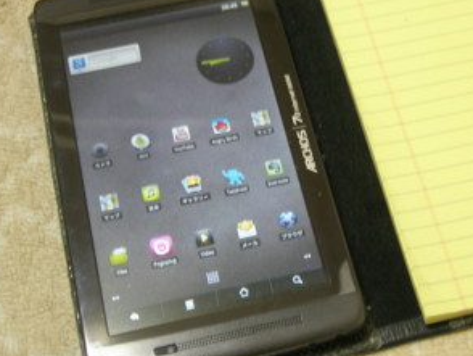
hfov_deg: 24.8
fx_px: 1067
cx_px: 339
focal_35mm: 78
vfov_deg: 18.9
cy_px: 151
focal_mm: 10.6
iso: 64
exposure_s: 1/8.2
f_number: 3.2
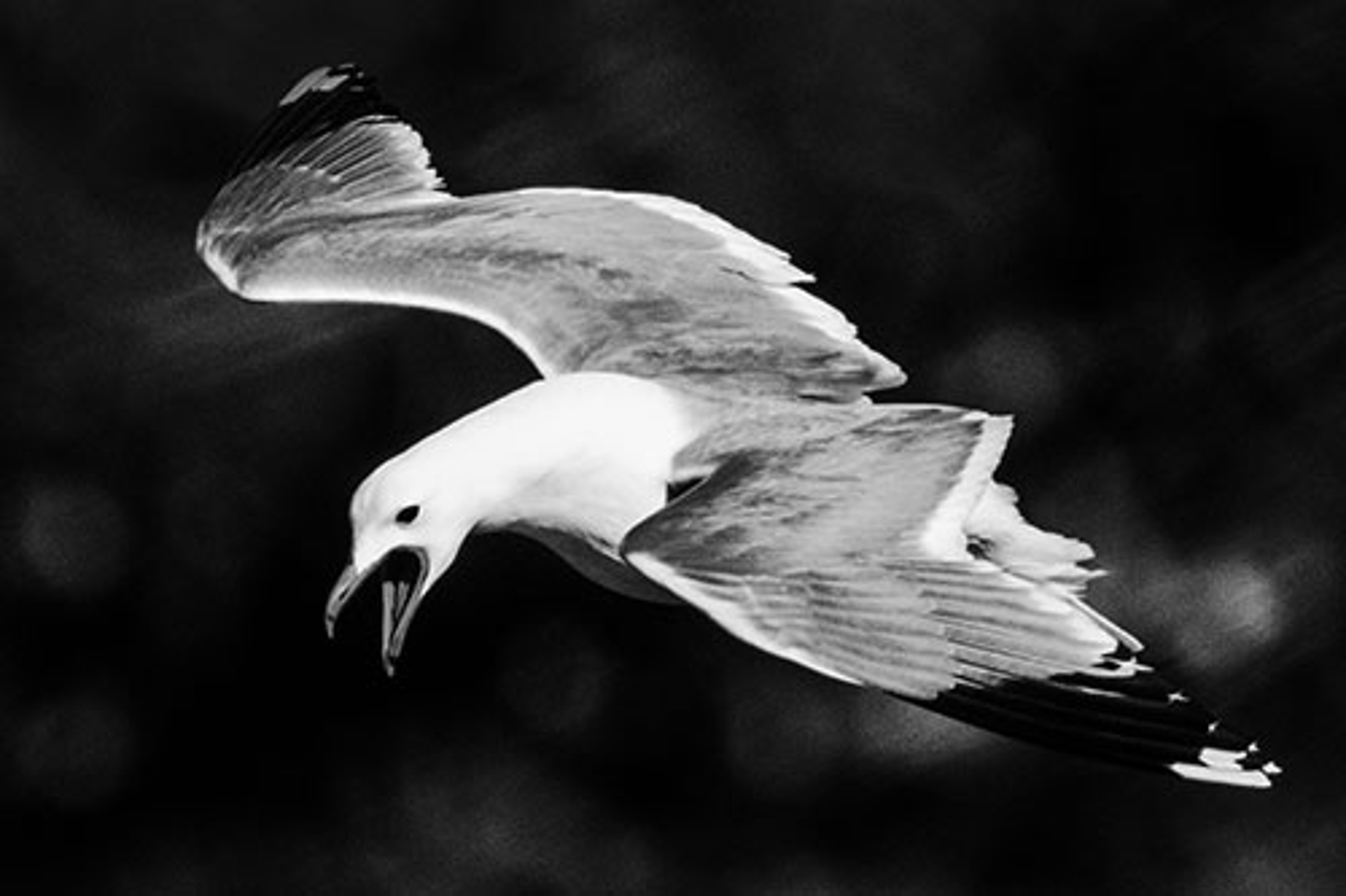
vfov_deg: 1.1
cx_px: 673
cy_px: 448
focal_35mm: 1200
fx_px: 44849
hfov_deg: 1.7
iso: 1250
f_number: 13
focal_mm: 1200
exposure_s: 1/2500
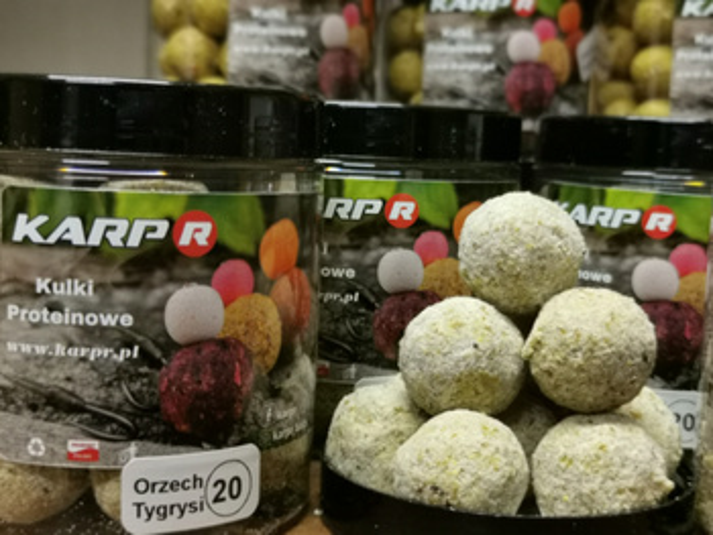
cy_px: 268
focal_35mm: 54
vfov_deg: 27.1
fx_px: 1113
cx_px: 356
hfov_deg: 35.5
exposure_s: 1/50
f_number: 4
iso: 250
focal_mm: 5.58
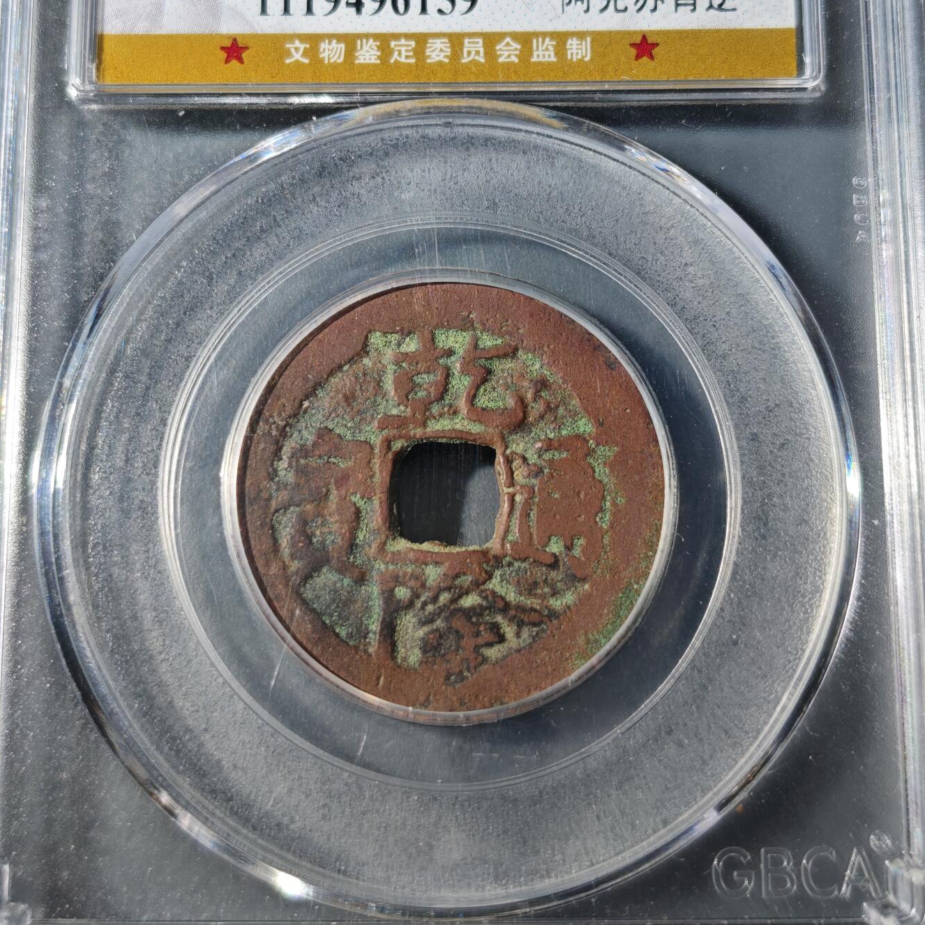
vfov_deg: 28.4
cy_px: 317
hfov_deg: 28.6
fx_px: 1814
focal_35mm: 60
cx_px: 469
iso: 50
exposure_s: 1/162
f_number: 1.63
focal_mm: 5.85
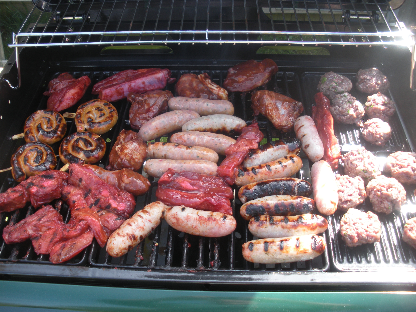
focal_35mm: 36
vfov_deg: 39.7
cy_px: 156
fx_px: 433
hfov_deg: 51.4
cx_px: 208
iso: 64
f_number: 3.5
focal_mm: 6.3
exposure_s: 1/60.8
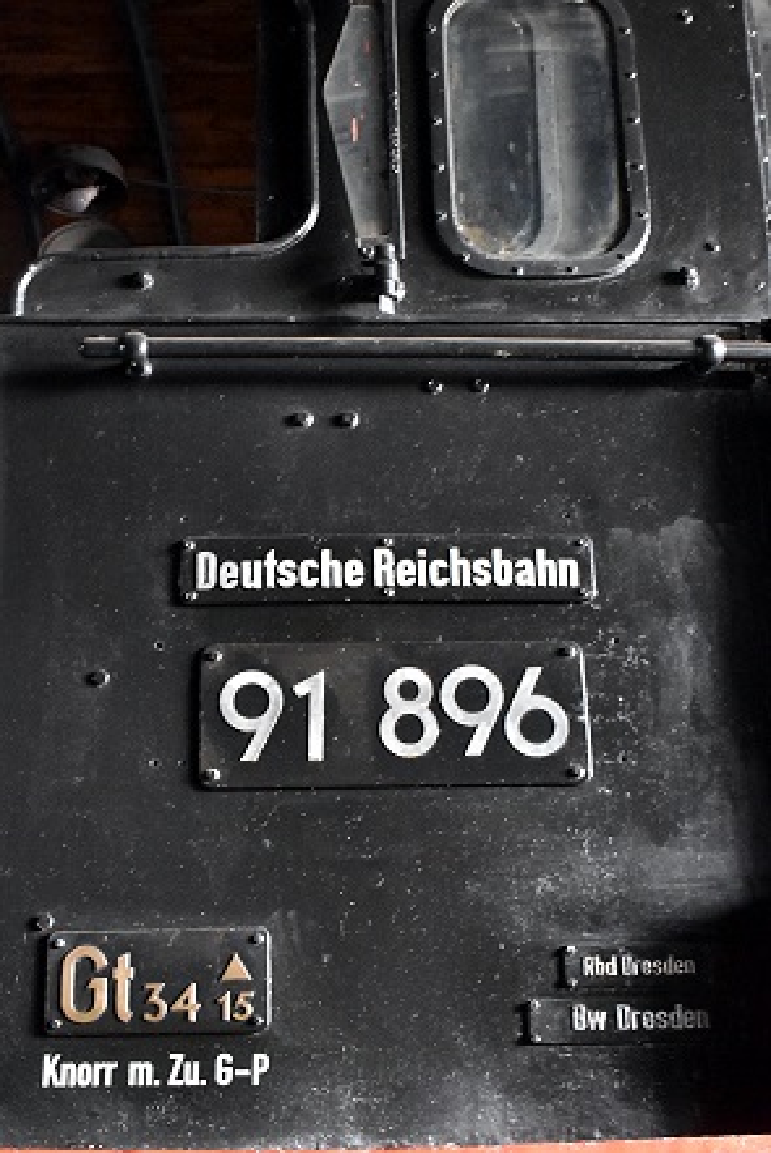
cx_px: 386
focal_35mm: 51
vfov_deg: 38.8
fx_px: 1634
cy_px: 576
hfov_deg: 26.5
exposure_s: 1/6
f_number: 7.1
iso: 5000
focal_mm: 34
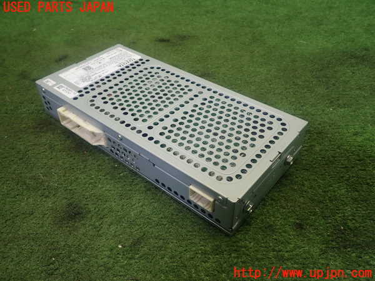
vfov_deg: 46.8
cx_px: 188
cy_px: 140
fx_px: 325
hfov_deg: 60.0
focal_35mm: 30
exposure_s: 1/60
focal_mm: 5.4
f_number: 2.3
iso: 125
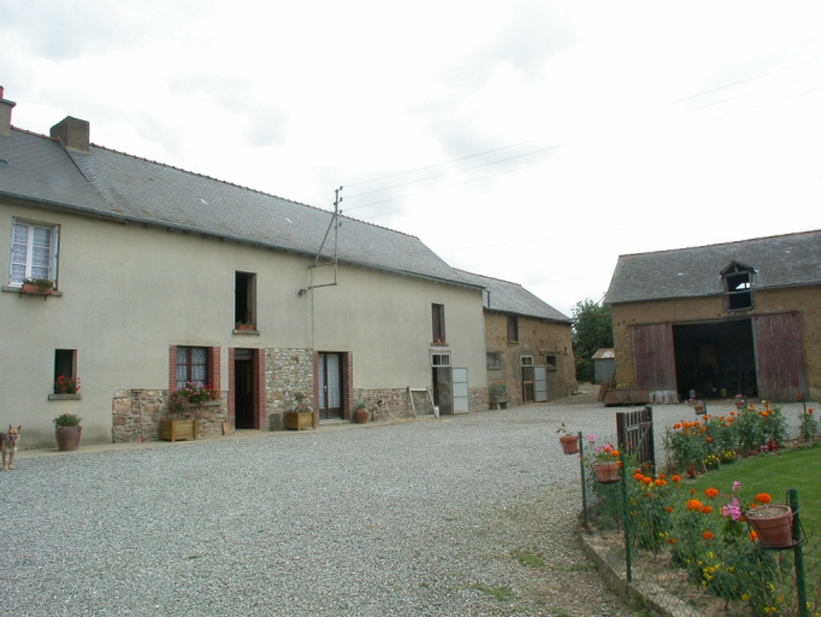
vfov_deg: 37.7
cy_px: 308
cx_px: 410
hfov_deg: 49.0
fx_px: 902
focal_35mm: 38
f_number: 6.7
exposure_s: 1/224
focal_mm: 7.85
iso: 100
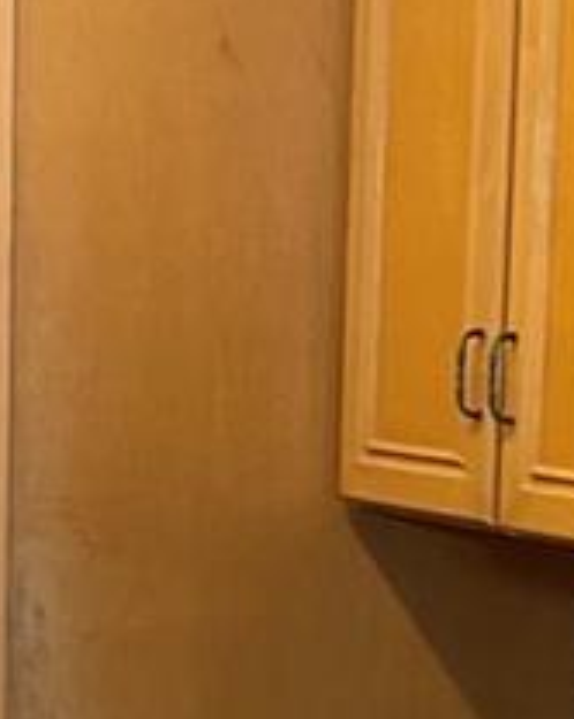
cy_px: 781
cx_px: 246
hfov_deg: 10.9
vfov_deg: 13.4
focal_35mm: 141
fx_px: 2999
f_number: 1.6
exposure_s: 1/60
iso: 200
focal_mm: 5.1
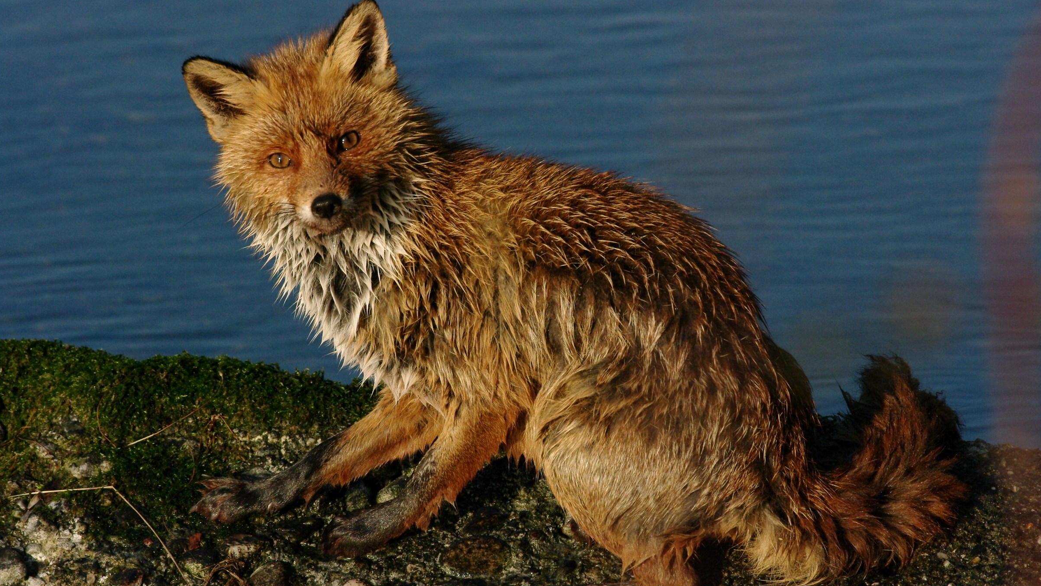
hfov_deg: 4.6
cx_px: 520
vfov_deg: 2.6
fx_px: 13030
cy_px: 298
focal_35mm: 472
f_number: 8
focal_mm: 300
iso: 1600
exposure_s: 1/2000
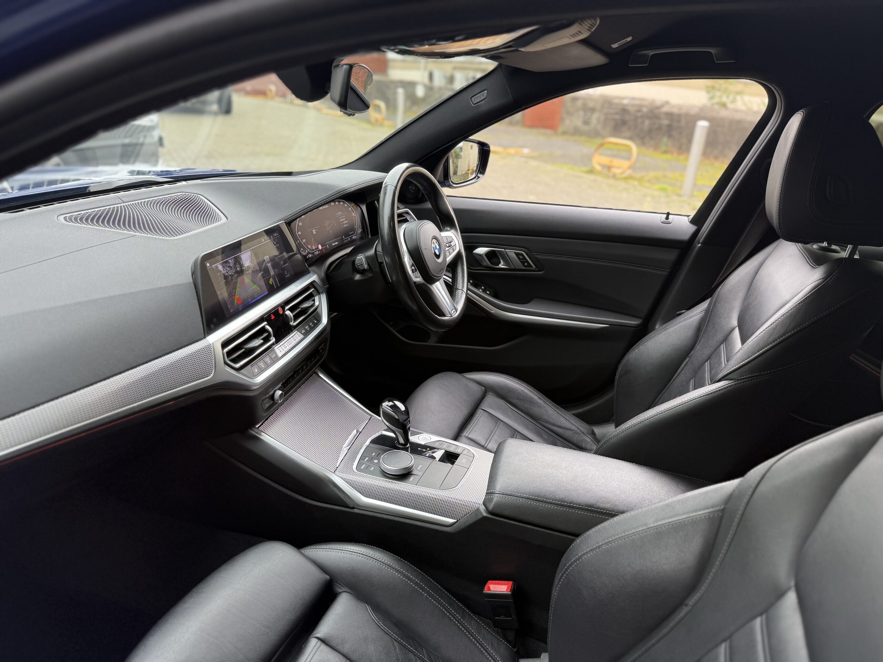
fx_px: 612
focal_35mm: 24
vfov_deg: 56.8
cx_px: 442
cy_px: 331
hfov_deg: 71.6
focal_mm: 6.76
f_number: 1.78
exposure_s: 1/121
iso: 80
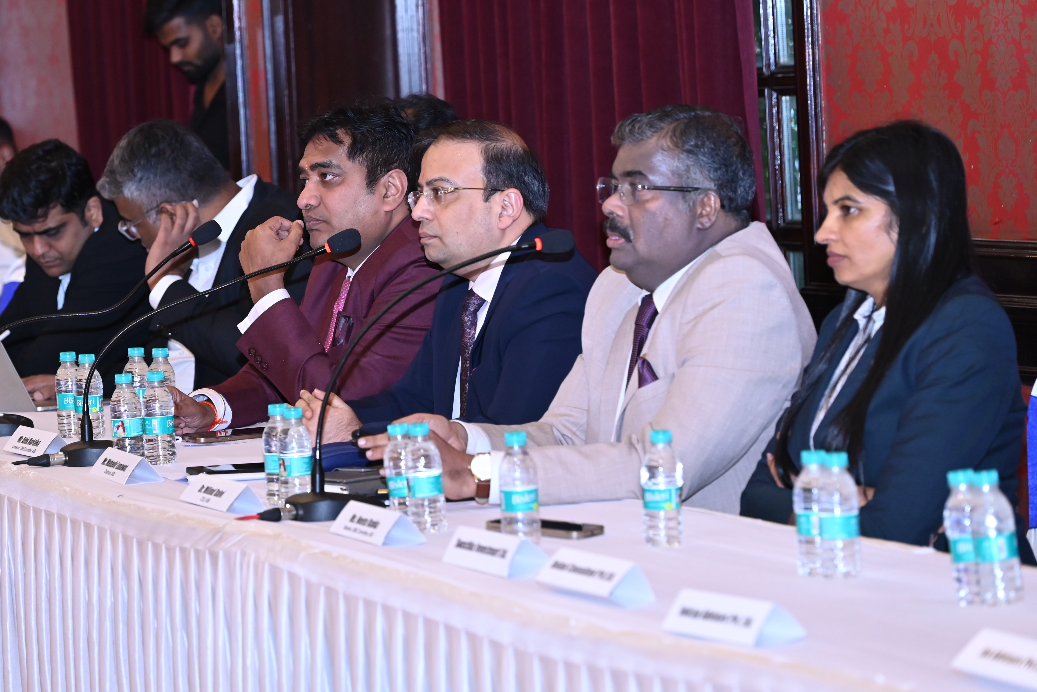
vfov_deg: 9.0
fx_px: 4380
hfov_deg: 13.5
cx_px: 394
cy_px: 257
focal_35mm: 152
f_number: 5
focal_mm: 120
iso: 2000
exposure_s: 1/125
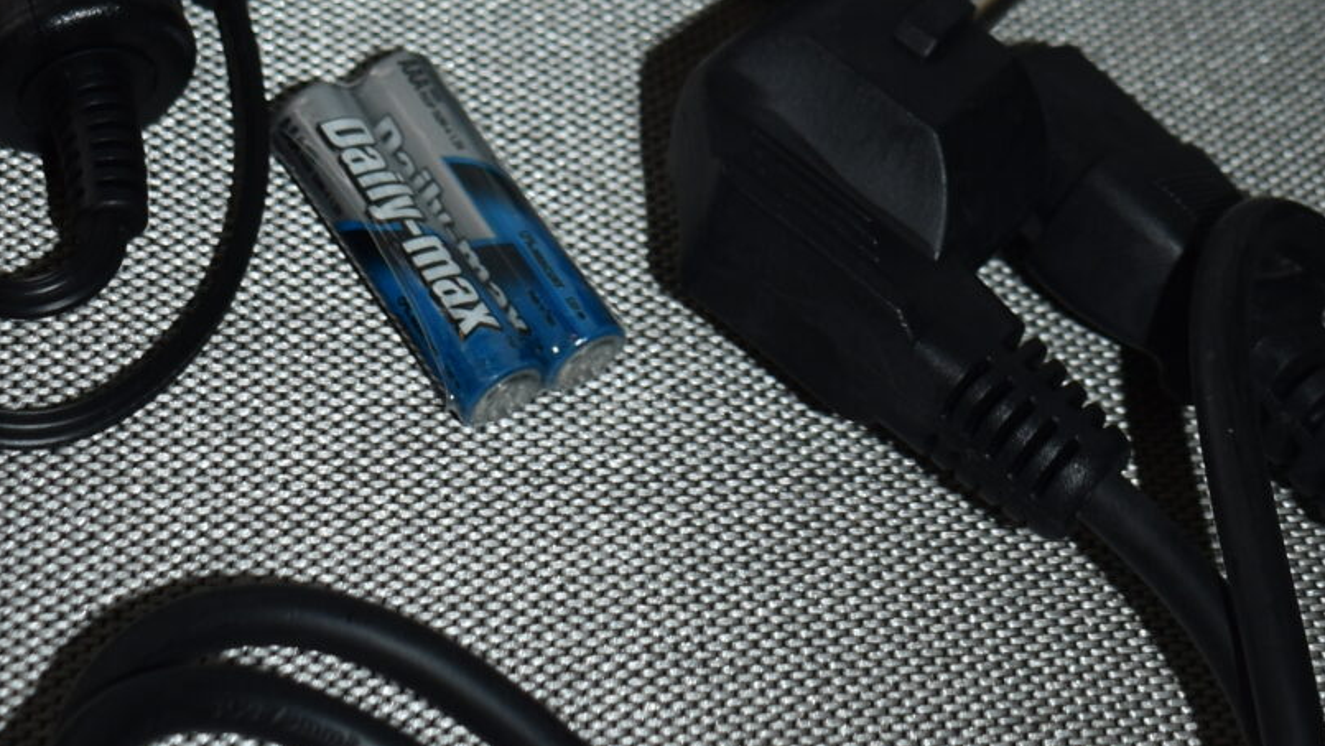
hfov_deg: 23.7
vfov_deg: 12.4
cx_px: 732
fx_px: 3162
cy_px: -534
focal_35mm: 90
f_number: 3.5
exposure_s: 1/100
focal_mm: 18
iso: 160
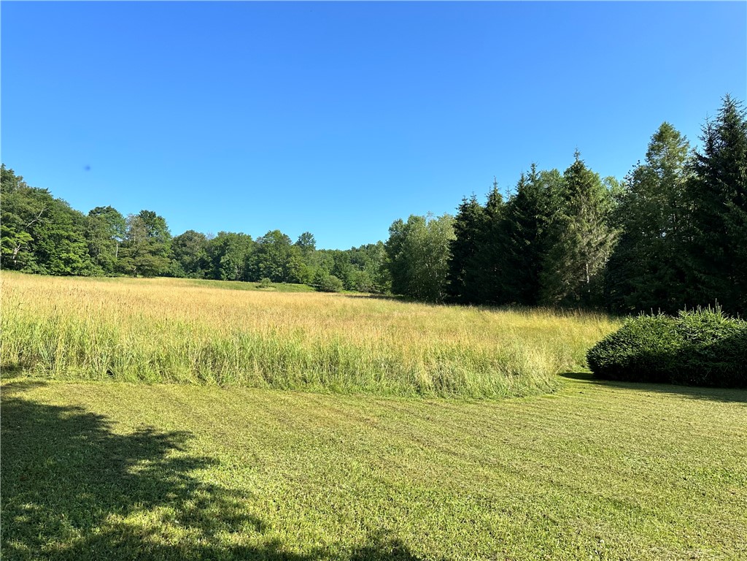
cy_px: 280
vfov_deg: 56.8
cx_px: 374
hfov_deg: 71.6
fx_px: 518
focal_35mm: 24
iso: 80
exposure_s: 1/2732
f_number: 1.78
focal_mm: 6.86
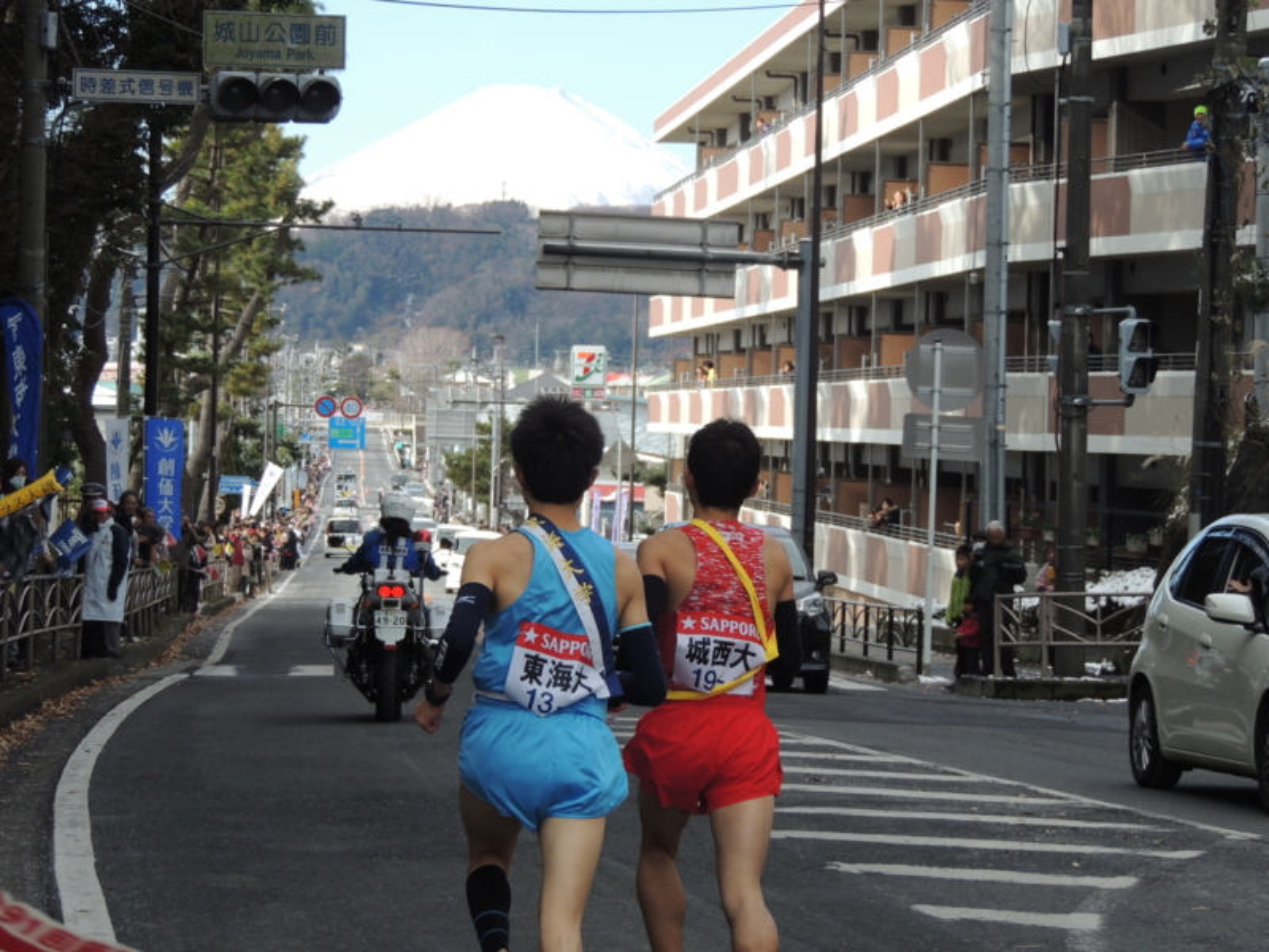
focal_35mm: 135
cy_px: 476
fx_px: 4949
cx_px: 634
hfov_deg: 14.6
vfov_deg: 11.0
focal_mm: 24
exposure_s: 1/500
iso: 160
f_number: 4.3
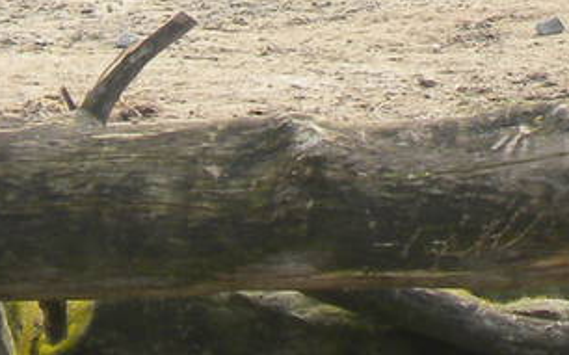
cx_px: 604
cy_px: -582
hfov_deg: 2.1
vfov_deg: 1.3
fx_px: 15796
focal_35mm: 1019
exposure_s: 1/135
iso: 64
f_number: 4.5
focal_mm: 32.7
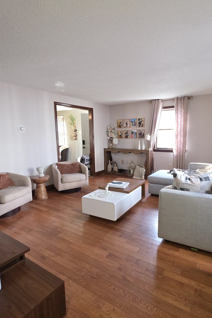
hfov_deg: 64.4
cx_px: 119
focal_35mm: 19
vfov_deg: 86.9
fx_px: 168
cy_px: 162
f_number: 1.9
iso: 200
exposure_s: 1/60
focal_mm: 2.2
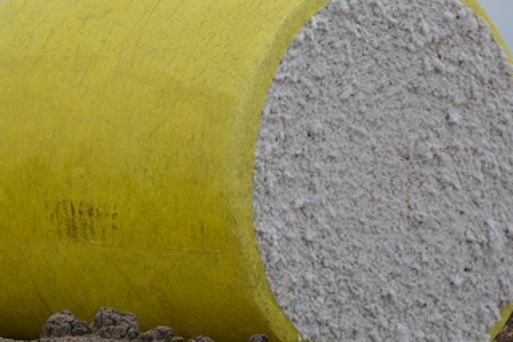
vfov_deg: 3.9
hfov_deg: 5.9
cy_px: 153
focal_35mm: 352
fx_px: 5013
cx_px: 252
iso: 400
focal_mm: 150
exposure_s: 1/1000
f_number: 5.6
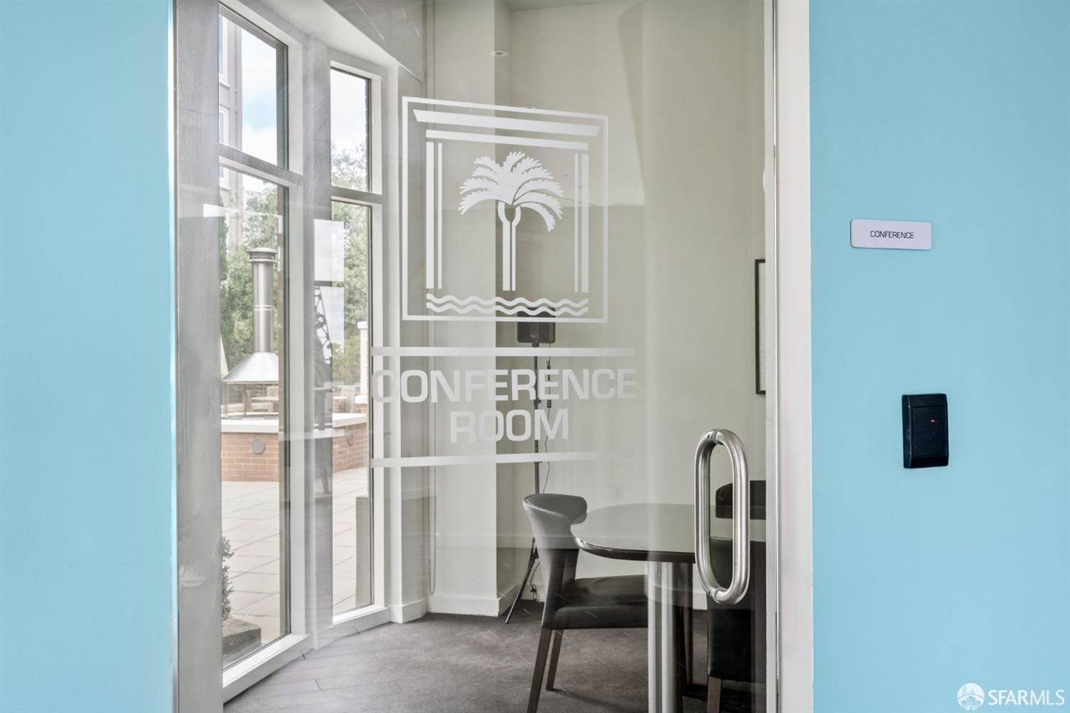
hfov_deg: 60.3
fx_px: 921
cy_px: 356
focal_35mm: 31
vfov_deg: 42.3
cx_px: 535
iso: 800
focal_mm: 31
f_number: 8
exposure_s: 1/13
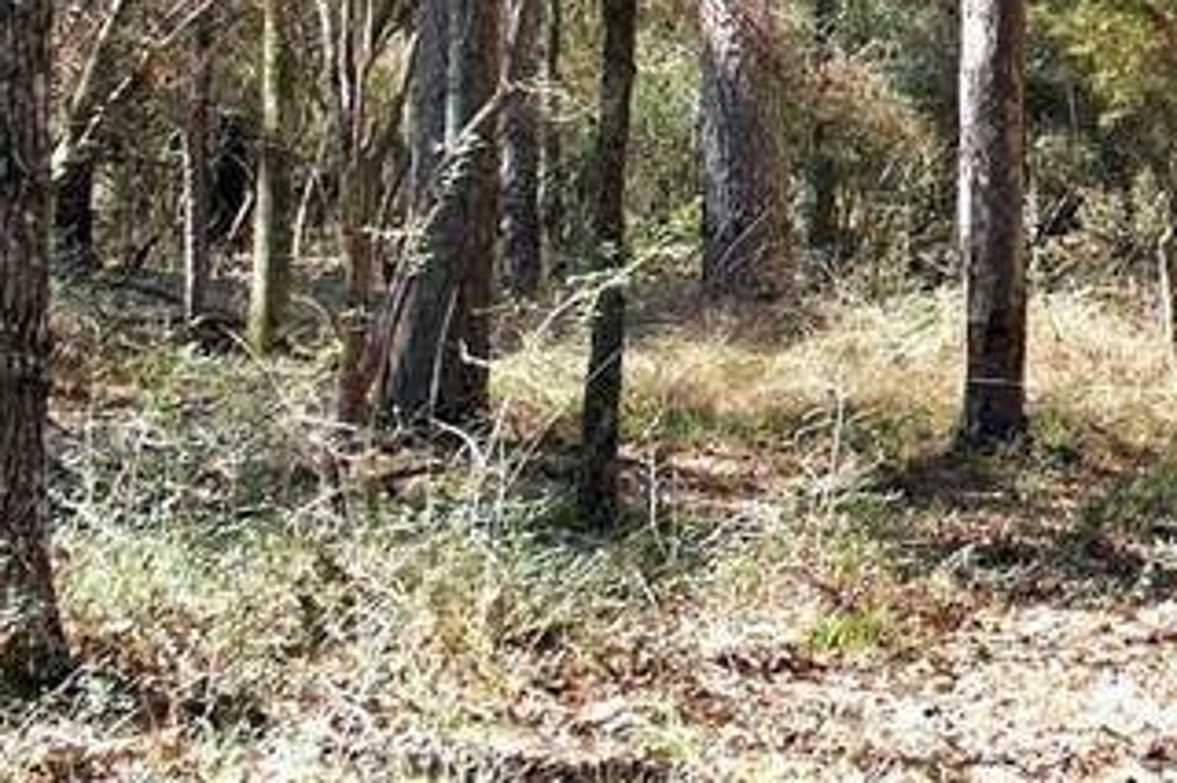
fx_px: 3921
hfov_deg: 15.3
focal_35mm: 120
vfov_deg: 11.2
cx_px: 1935
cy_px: -153
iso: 100
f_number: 4.5
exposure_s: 1/125
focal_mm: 20
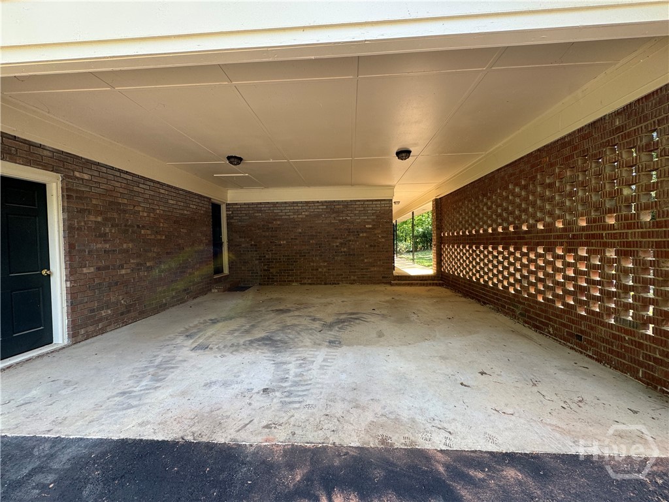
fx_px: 271
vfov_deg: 85.7
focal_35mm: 14
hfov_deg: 102.1
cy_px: 251
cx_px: 334
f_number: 2.2
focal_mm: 2.22
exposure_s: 1/99
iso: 50
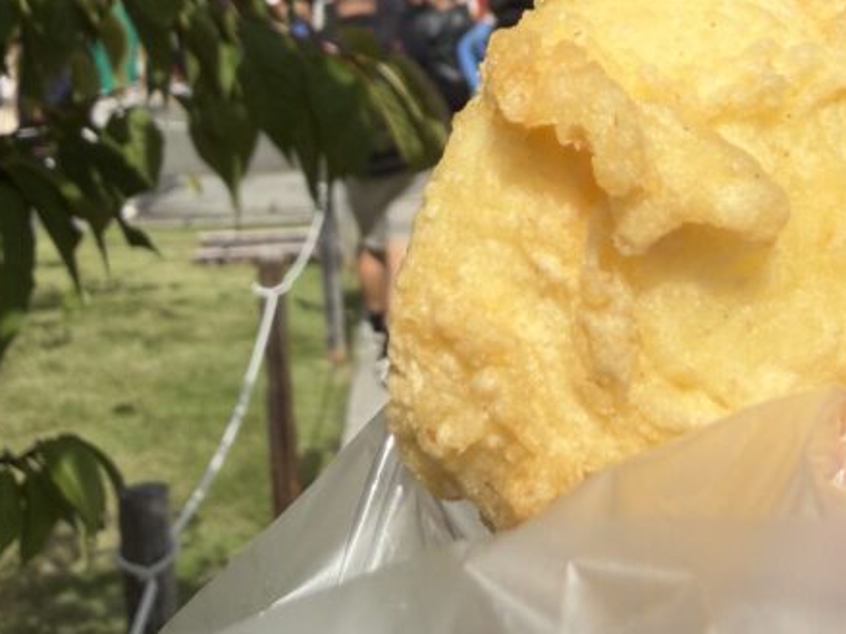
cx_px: 744
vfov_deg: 25.1
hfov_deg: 32.8
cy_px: 33
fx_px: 1368
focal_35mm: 56
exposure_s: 1/2421
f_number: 2.2
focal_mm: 2.22
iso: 16
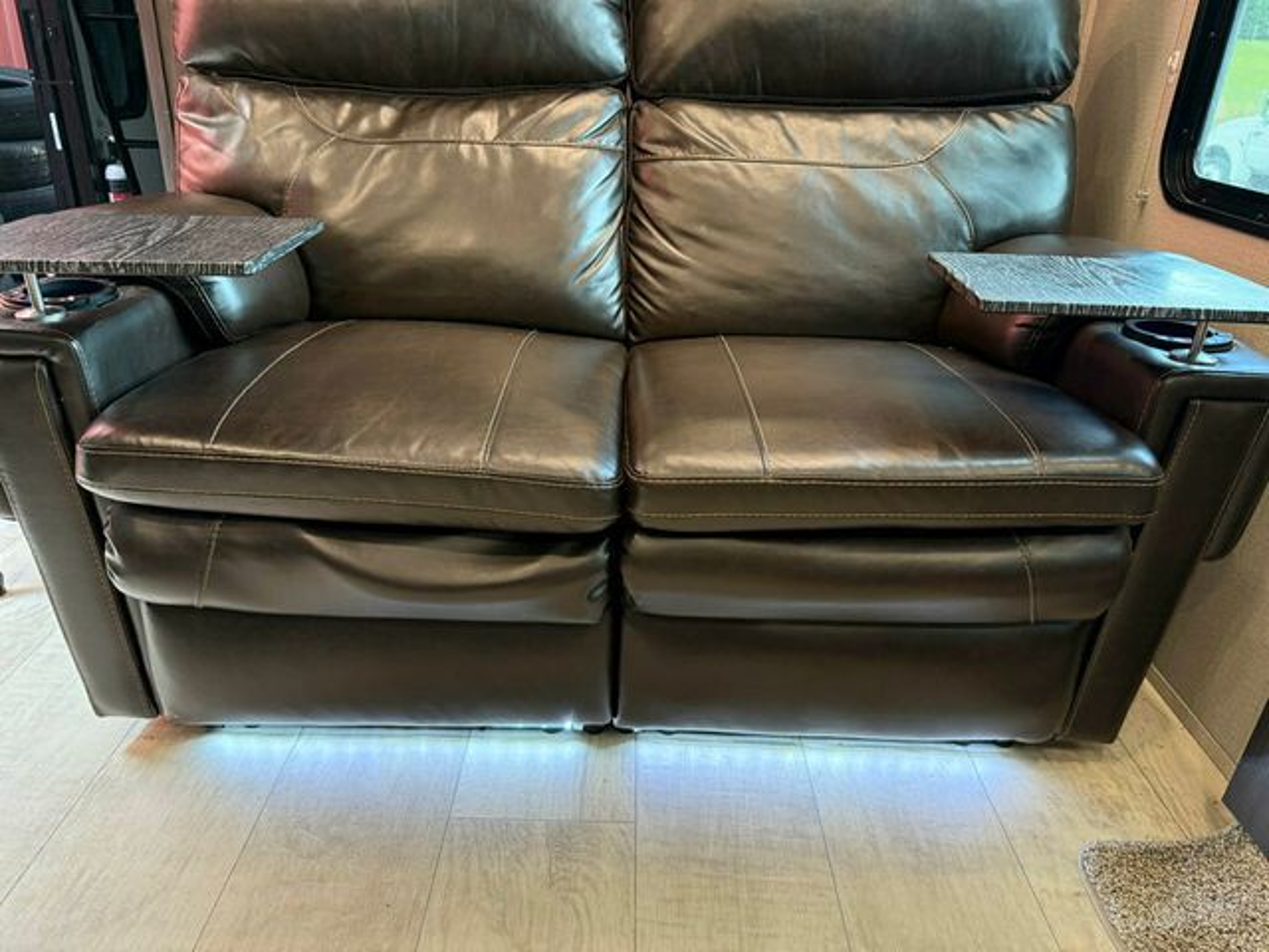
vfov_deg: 56.8
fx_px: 880
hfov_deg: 71.6
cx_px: 634
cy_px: 476
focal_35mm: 24
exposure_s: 1/60
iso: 320
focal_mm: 6.76
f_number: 1.78
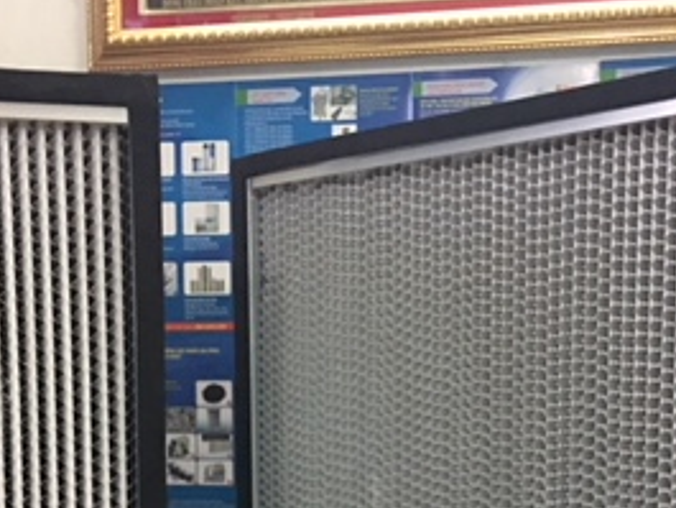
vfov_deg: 20.1
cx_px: 347
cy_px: 554
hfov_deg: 27.8
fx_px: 1368
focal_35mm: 70
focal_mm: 4.15
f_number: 2.2
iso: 160
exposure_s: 1/8
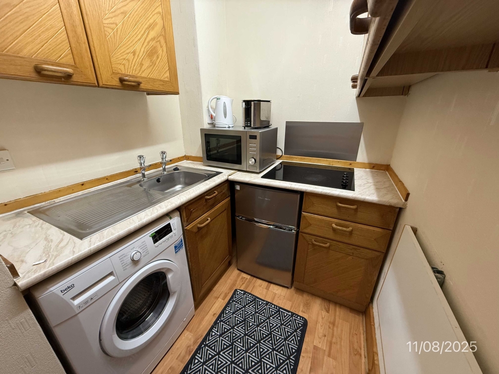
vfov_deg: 85.7
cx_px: 250
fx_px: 202
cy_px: 187
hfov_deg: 102.1
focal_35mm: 14
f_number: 2.2
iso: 250
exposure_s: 1/50
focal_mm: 2.22
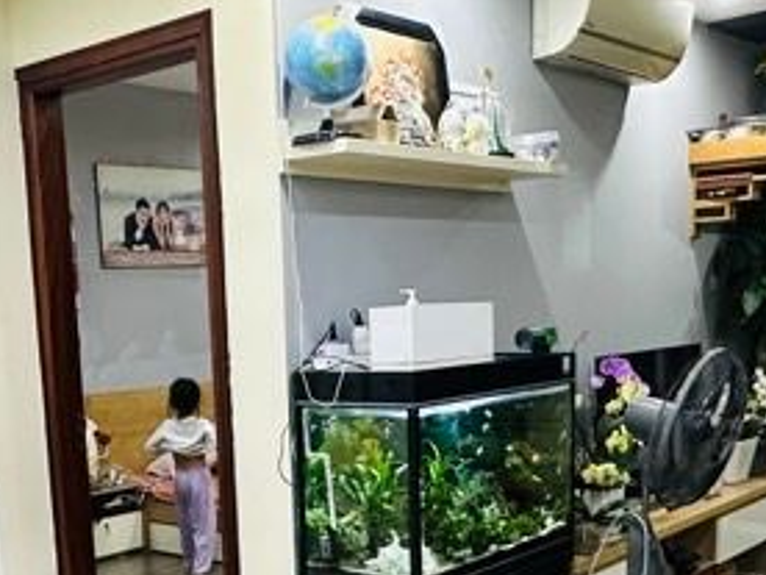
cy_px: 508
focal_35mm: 52
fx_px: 1151
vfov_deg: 27.1
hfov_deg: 36.4
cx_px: 244
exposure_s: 1/50
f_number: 2.2
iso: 320
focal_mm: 2.22
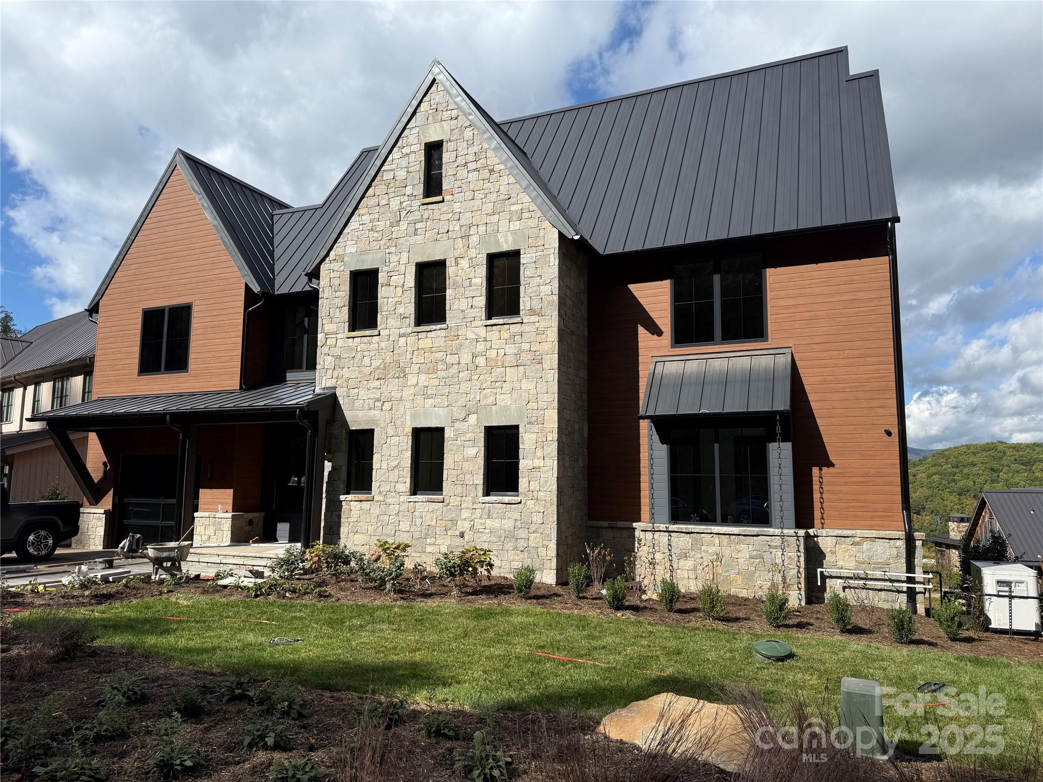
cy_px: 391
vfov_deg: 56.8
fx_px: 723
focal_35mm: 24
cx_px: 522
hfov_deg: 71.6
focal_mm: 6.76
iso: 80
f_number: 1.78
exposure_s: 1/4673
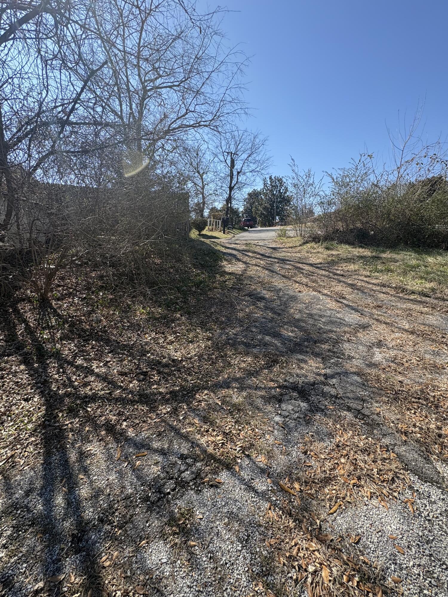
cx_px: 224
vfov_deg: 102.1
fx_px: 242
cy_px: 298
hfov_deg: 85.7
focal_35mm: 14
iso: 64
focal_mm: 2.22
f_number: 2.2
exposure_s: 1/646
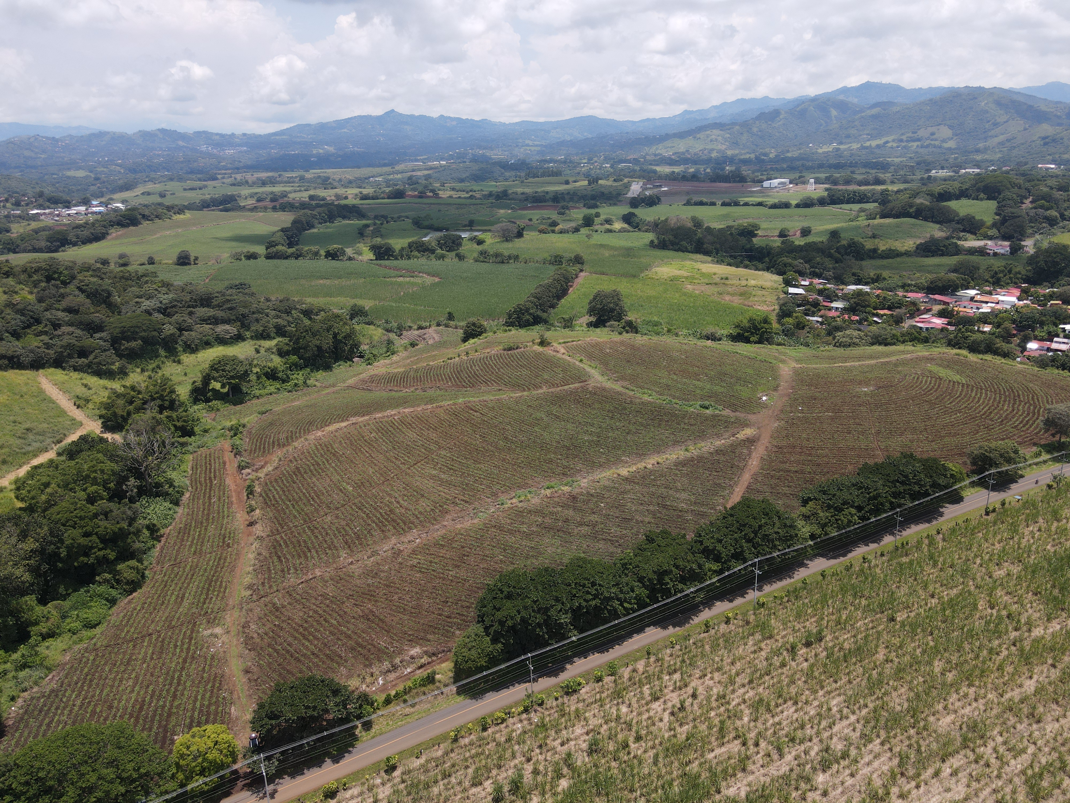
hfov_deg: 71.6
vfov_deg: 56.8
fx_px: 742
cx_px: 535
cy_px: 402
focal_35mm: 24
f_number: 2.8
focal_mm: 4.5
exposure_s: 1/640
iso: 100
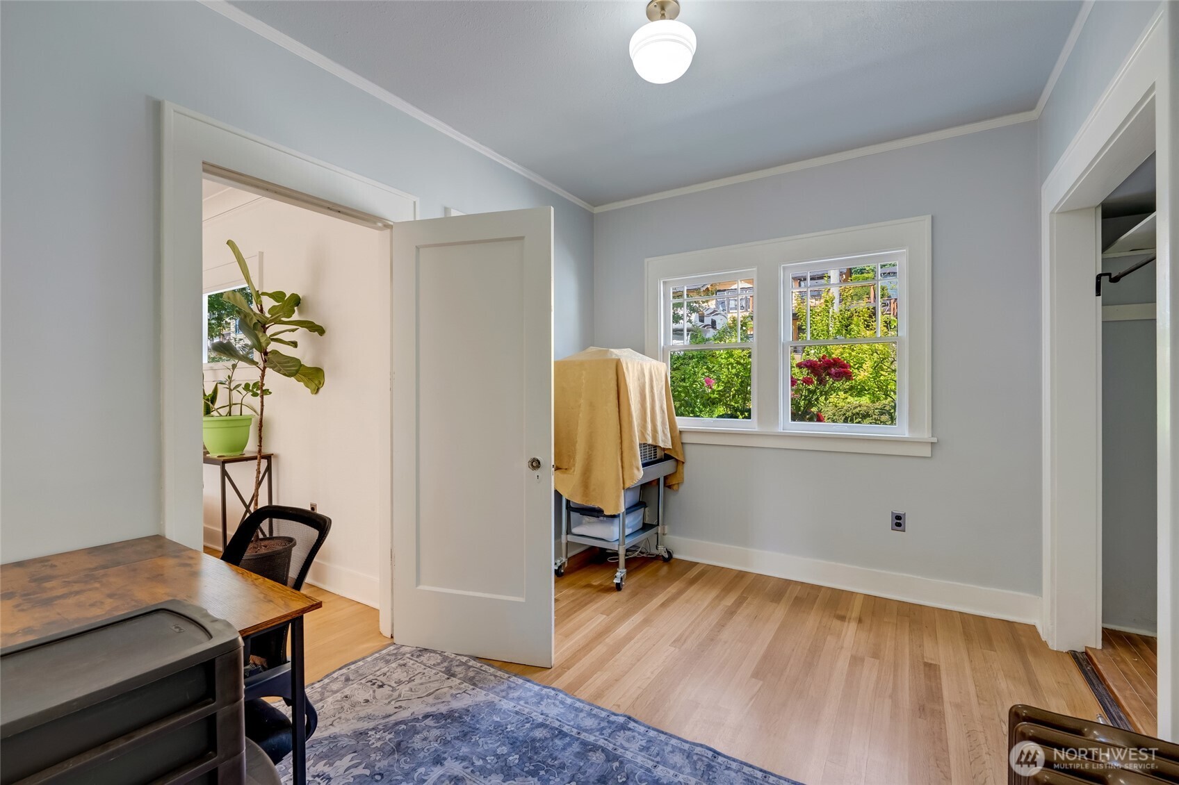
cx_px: 590
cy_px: 392
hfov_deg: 96.7
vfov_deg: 73.7
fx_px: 524
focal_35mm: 16
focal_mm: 16
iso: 400
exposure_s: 1/320
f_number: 9
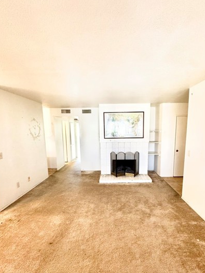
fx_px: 134
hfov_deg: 74.5
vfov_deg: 90.8
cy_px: 150
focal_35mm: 17
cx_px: 112
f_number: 2.2
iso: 400
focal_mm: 2.22
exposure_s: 1/60
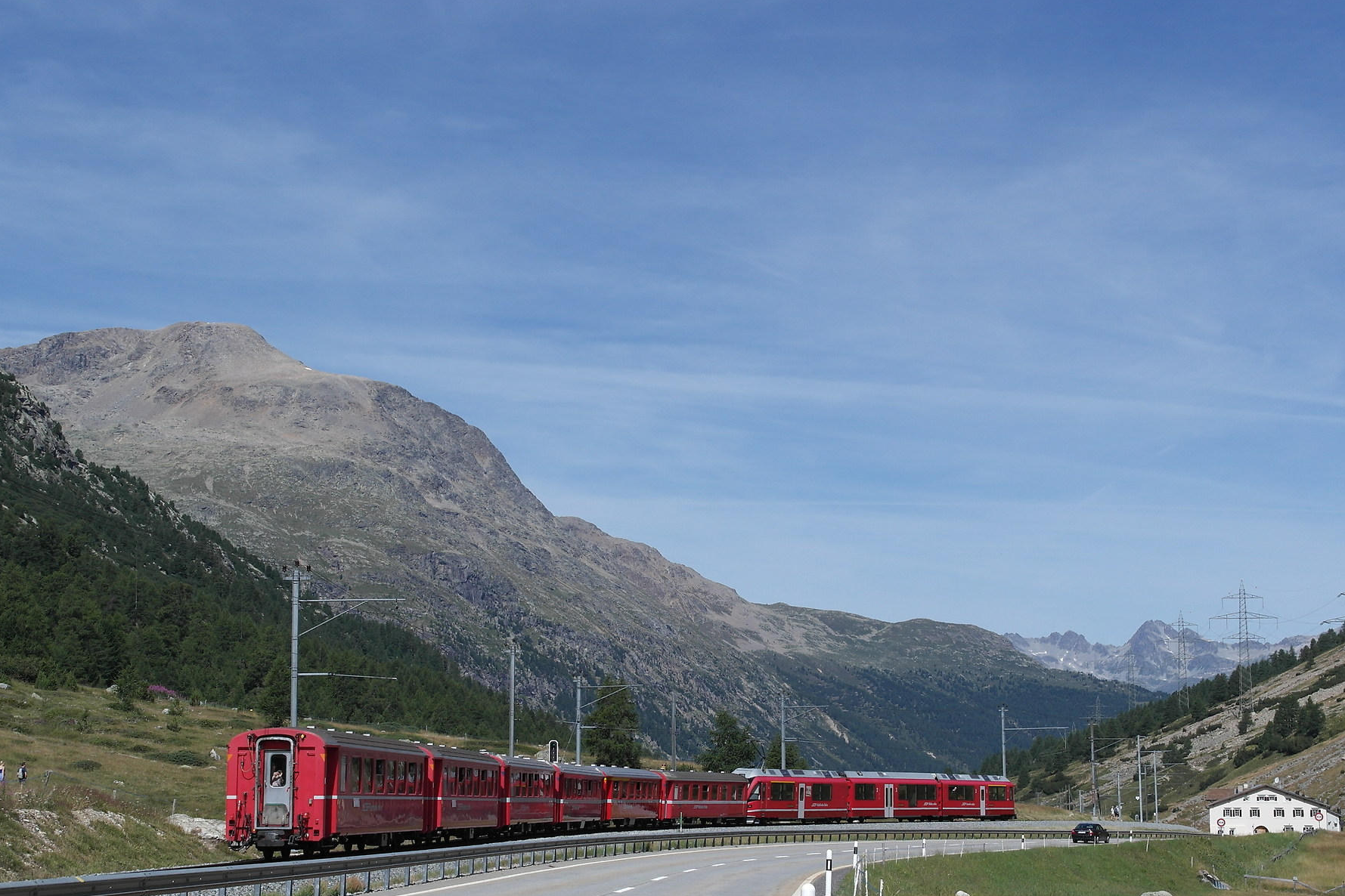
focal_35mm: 58
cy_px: 499
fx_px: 2167
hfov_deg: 34.5
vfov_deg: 23.4
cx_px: 706
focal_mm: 28
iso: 100
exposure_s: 1/400
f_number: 8
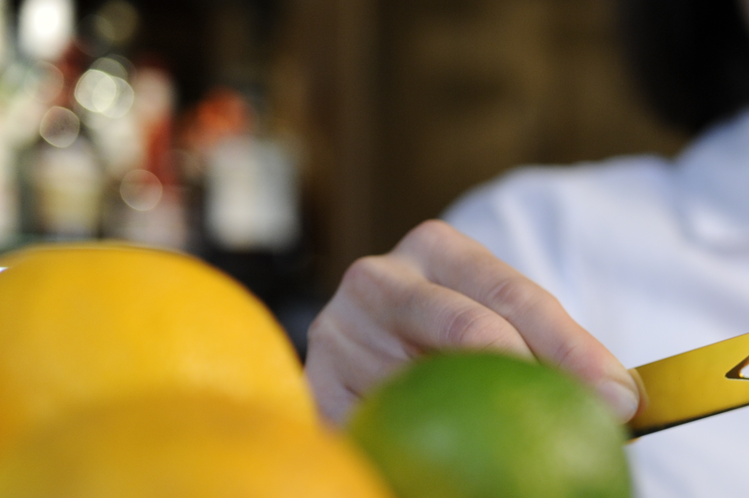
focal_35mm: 87
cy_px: 533
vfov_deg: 15.3
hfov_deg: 22.2
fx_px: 1809
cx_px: 815
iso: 800
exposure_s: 1/100
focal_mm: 35
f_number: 2.5
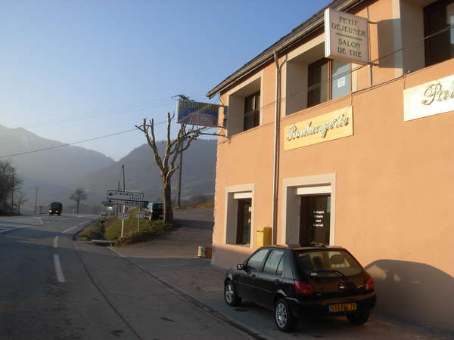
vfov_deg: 37.7
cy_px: 170
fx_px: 498
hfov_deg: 49.0
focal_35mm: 38
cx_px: 227
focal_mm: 6.3
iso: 79
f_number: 2.9
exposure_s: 1/790
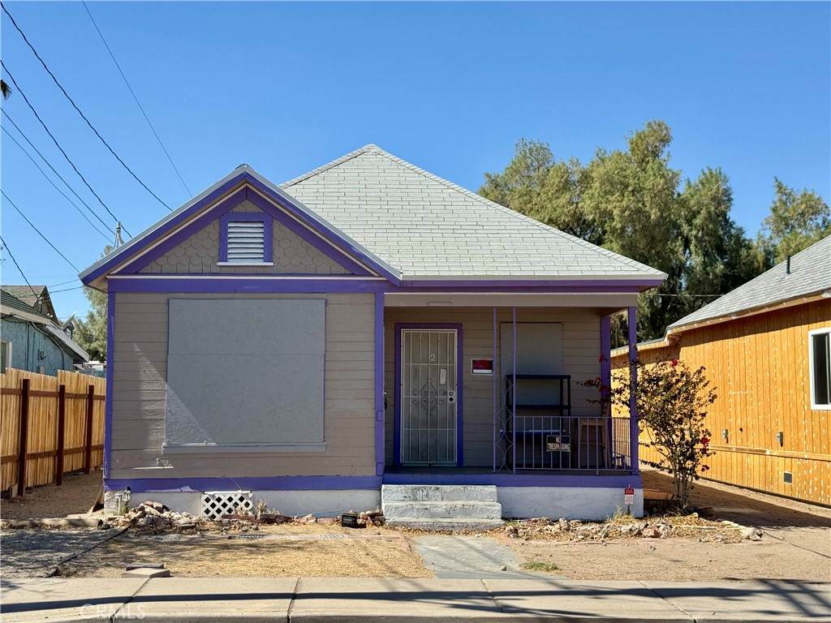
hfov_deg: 39.7
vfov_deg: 30.3
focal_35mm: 48
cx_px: 416
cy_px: 312
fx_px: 1152
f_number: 1.78
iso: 64
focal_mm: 6.76
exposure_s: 1/4608
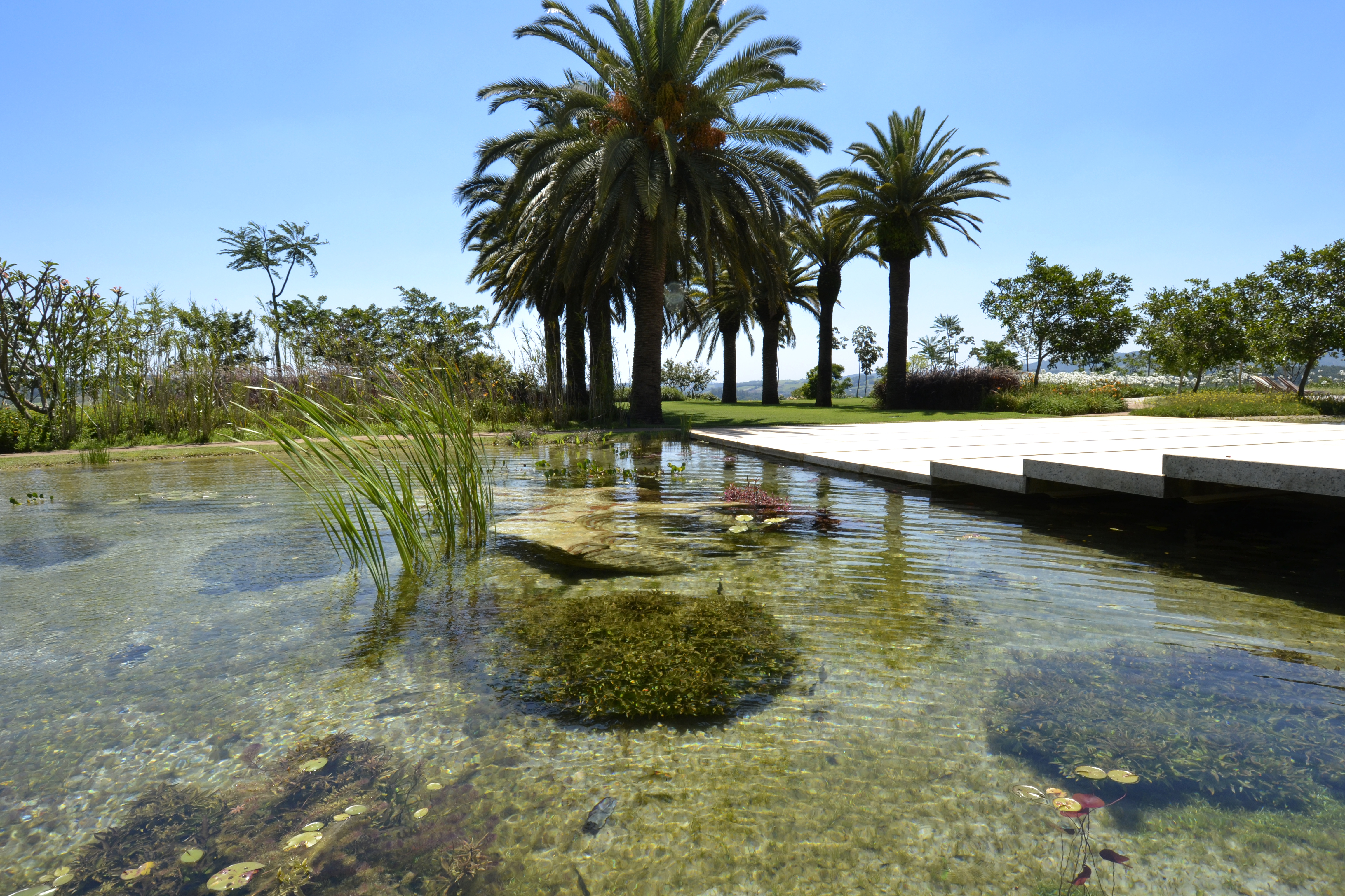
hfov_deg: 90.0
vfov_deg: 67.4
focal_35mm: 18
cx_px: 672
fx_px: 672
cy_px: 448
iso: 400
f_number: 13
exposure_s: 1/320
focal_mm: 12
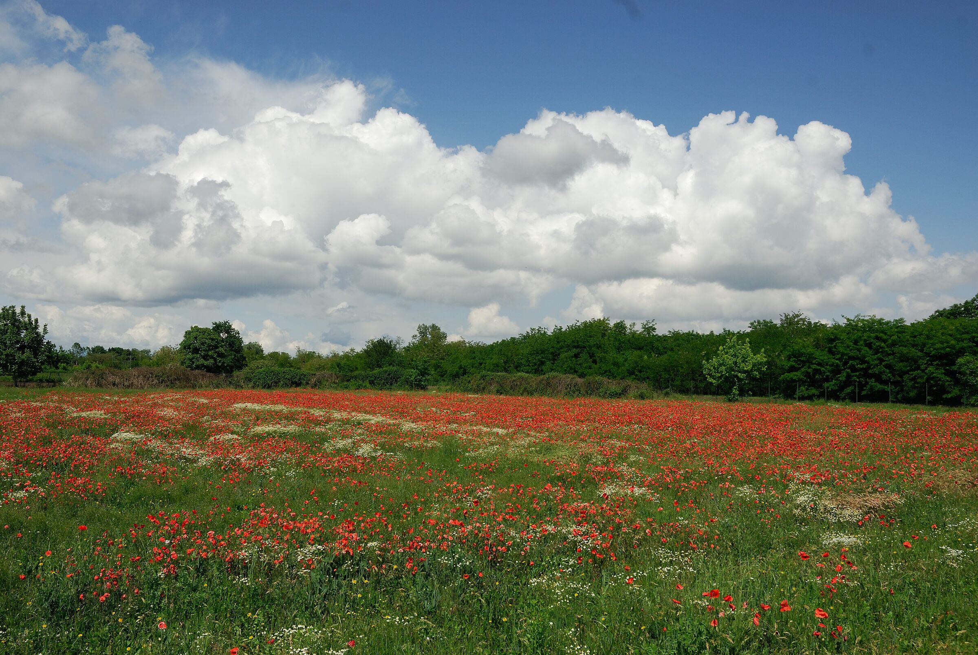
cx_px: 489
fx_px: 734
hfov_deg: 67.3
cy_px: 328
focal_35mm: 27
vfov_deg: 48.1
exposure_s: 1/250
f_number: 9
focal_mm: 18
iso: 100
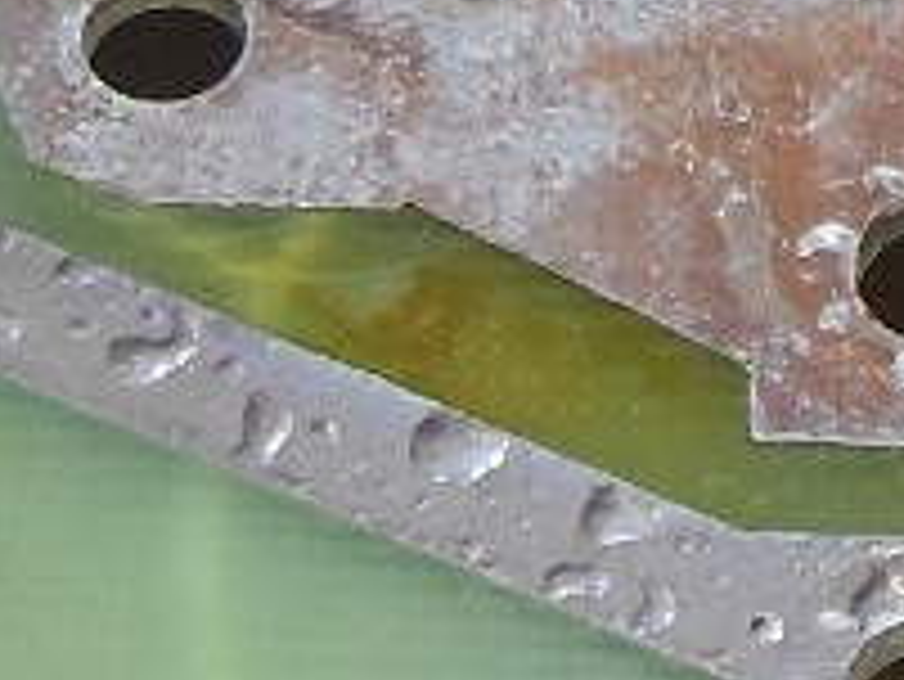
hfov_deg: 19.8
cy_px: 504
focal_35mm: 96
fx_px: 2509
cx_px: 926
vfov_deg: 15.4
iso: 125
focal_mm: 7.7
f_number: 3.8
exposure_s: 1/30
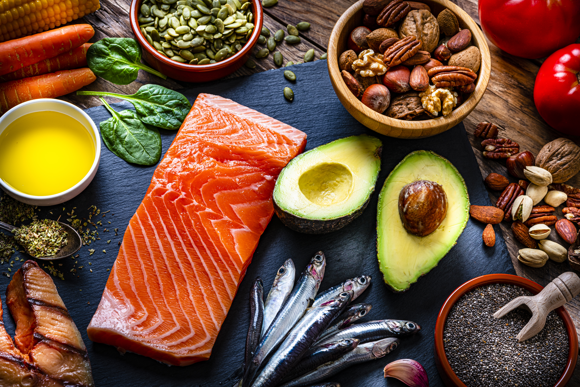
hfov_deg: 22.6
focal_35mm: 90
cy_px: 194
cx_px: 290
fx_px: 1450
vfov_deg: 15.2
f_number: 10
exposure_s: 1/100
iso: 100
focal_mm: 90
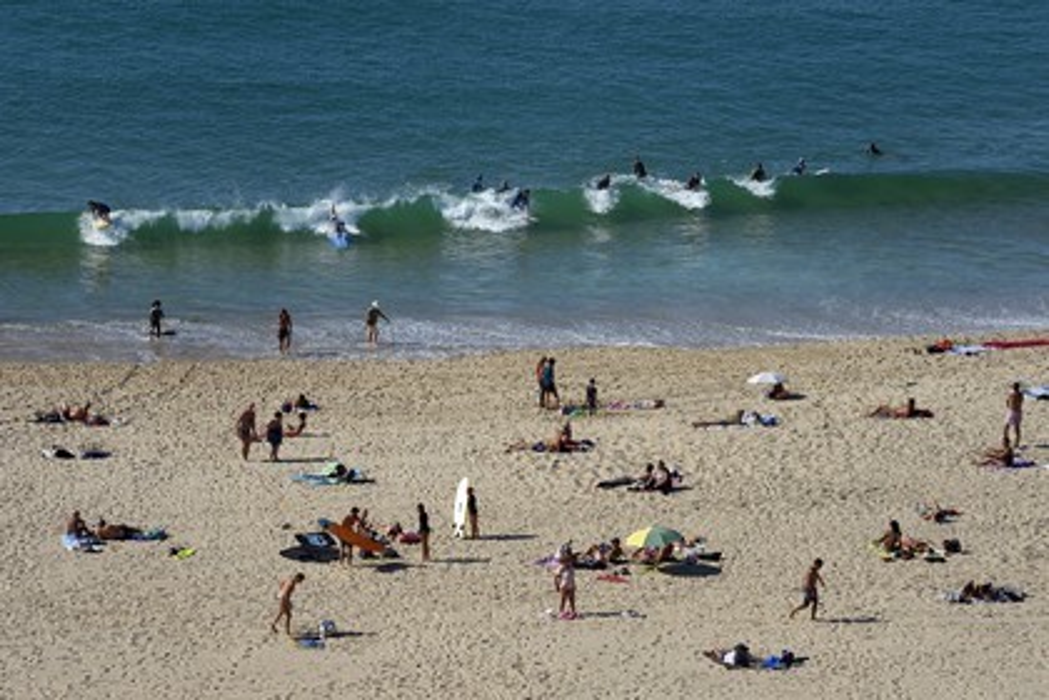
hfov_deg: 10.3
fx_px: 5827
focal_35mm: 200
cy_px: 350
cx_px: 524
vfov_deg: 6.9
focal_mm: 200
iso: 200
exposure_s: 1/320
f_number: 13
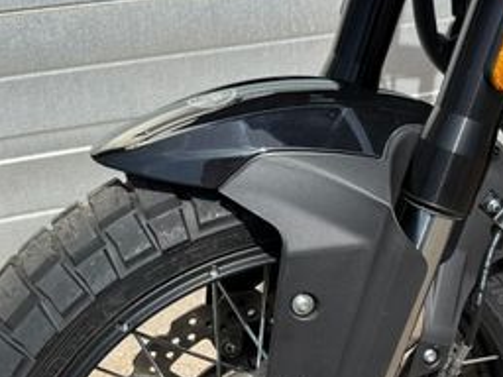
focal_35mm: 60
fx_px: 872
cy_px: 391
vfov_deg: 23.3
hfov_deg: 31.9
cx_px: 342
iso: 80
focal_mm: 6.76
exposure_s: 1/3021
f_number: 1.78
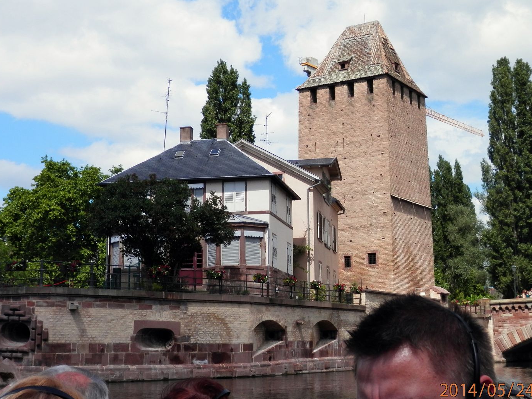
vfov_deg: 25.7
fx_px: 876
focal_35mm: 57
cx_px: 262
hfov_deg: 33.8
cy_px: 208
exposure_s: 1/800
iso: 80
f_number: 4
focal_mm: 8.9
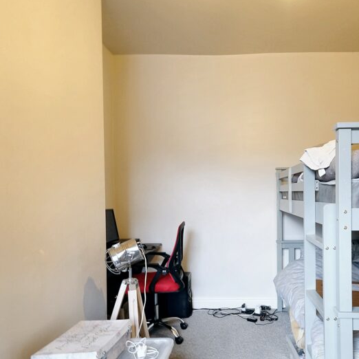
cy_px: 198
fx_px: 293
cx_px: 231
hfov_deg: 61.8
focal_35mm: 25
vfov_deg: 62.8
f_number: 4
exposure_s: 1/10
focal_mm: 10
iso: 800
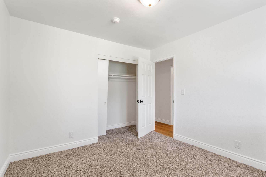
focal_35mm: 16
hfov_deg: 95.0
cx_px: 133
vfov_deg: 72.1
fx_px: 122
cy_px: 88
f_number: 8
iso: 100
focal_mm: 11
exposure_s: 1/2.5
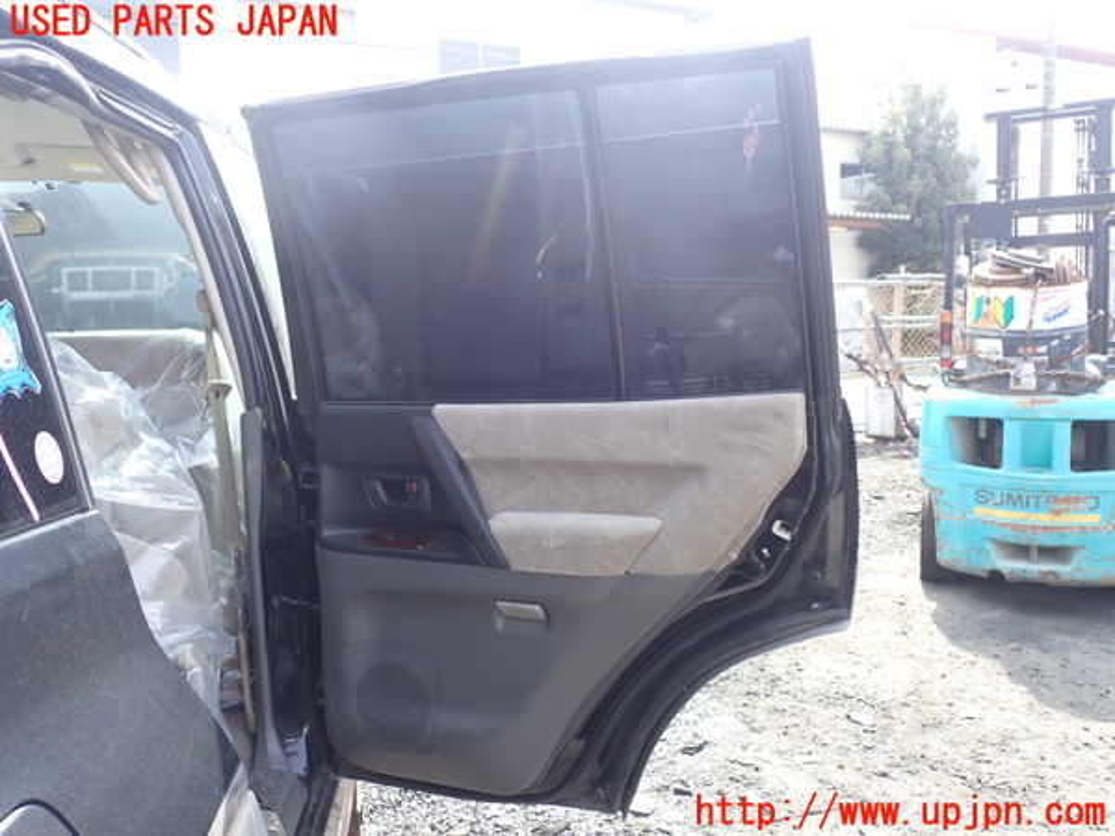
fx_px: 966
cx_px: 558
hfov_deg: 60.0
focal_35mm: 30
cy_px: 418
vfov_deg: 46.8
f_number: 3.2
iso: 100
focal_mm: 5.4
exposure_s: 1/125
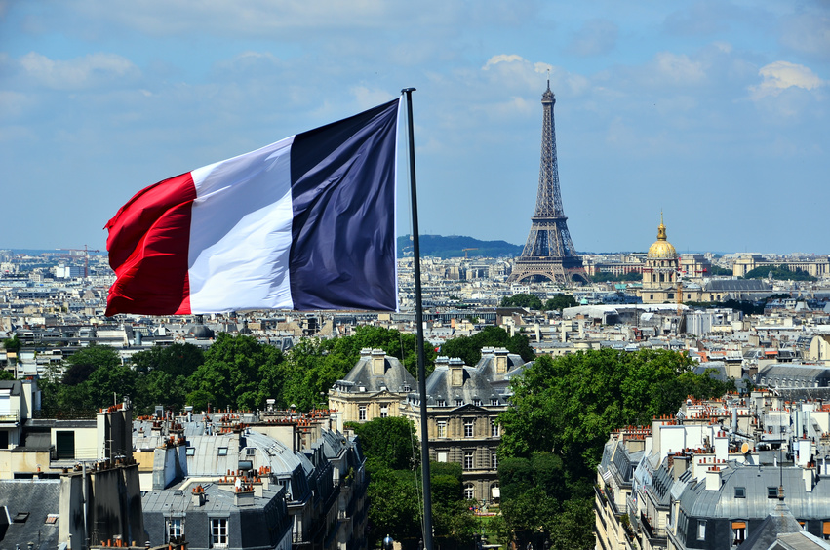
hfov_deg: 17.1
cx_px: 415
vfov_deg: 11.4
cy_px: 275
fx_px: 2761
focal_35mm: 120
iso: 125
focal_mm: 80
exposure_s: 1/800
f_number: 7.1
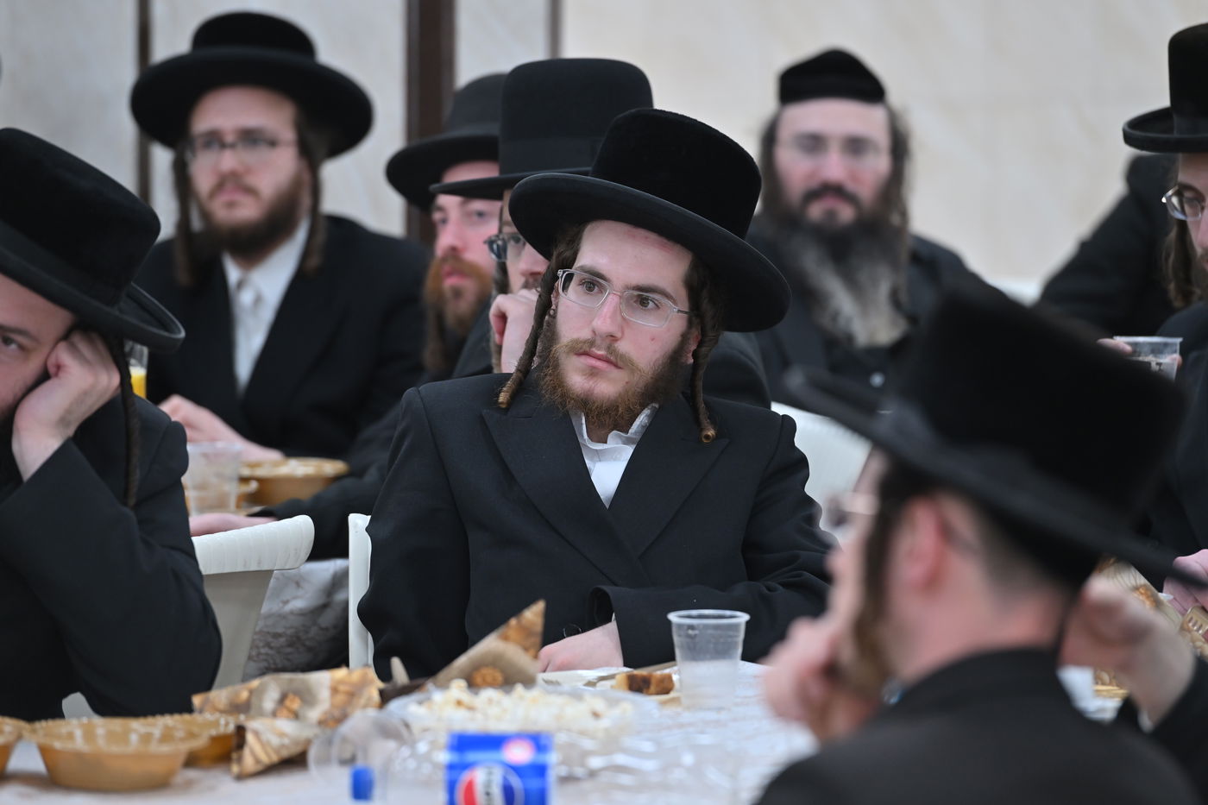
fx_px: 6710
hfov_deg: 10.3
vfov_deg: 6.9
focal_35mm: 200
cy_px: 402
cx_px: 604
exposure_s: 1/200
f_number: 4
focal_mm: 200
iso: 640
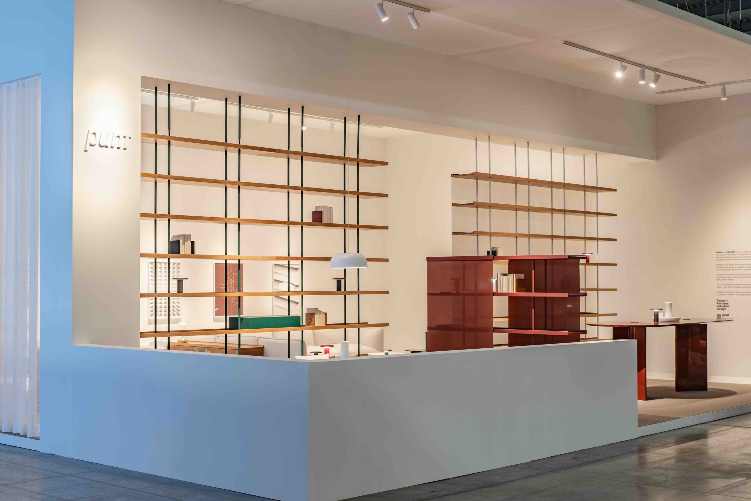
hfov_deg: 41.1
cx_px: 376
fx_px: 1001
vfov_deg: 28.1
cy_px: 250
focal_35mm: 48
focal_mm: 48
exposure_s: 1/13
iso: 100
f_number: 5.6
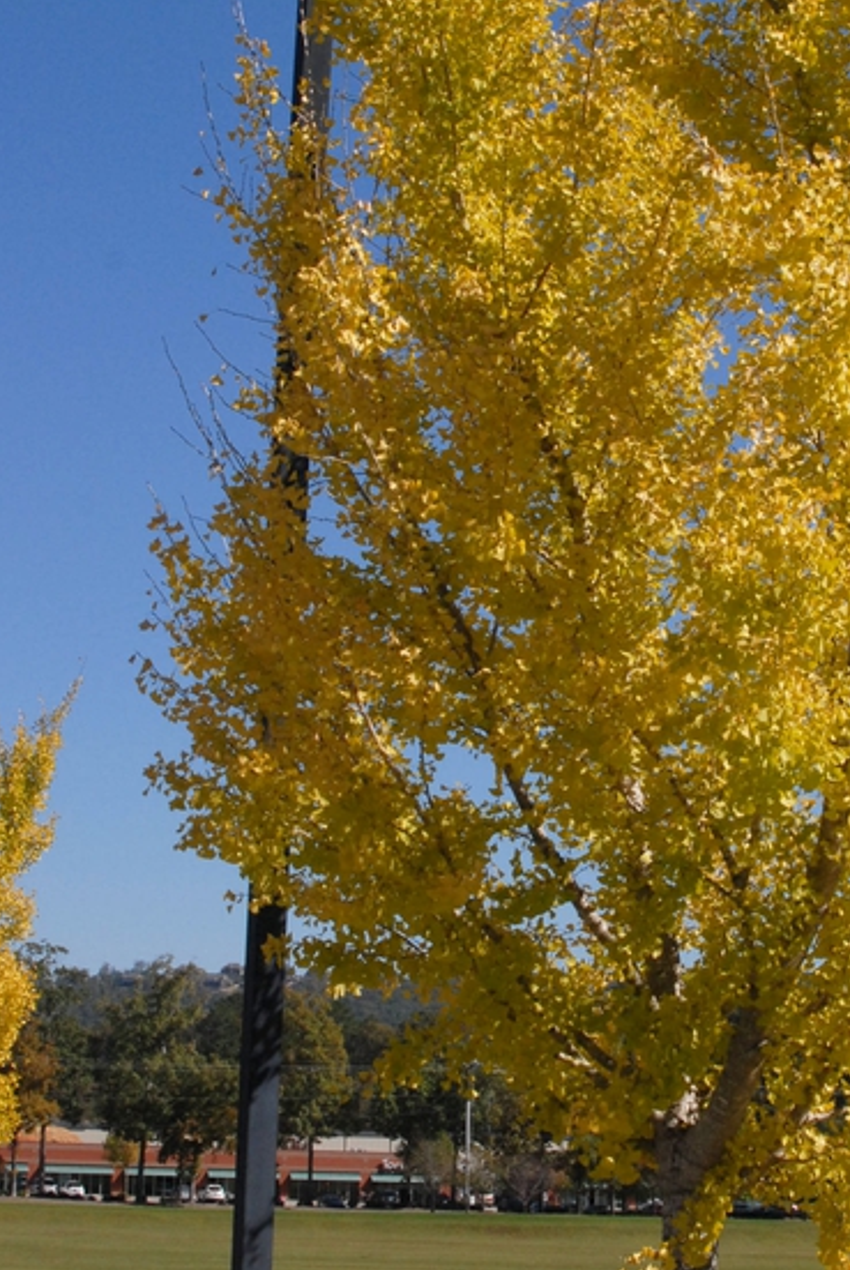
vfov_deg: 26.0
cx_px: 747
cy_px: 602
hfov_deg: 17.3
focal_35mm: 78
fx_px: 2754
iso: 400
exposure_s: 1/500
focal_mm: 28
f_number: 11
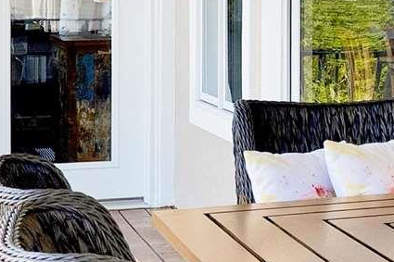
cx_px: 662
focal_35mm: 123
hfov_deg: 14.9
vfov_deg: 11.0
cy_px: -24
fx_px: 1346
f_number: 11
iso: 500
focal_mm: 17
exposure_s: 1/250
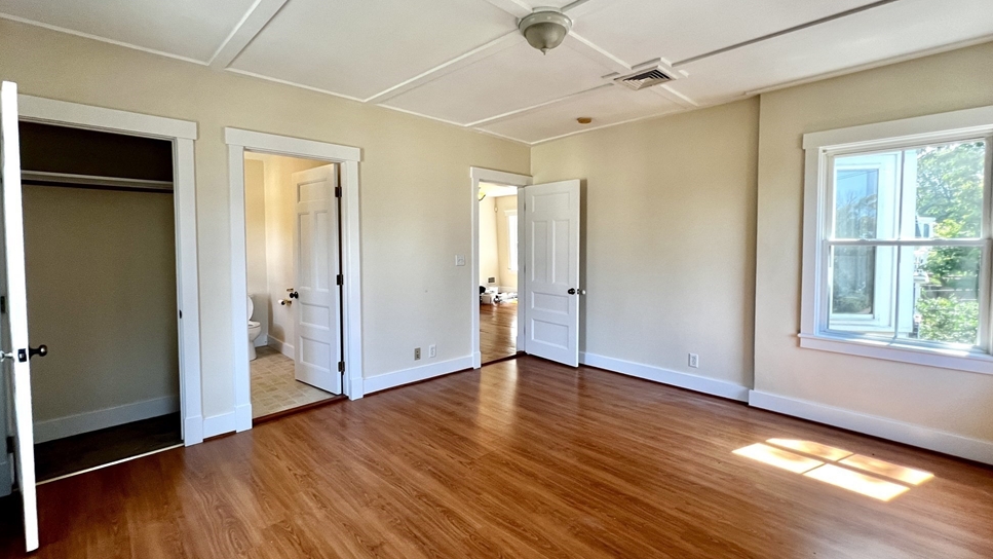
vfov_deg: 70.5
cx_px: 500
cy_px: 262
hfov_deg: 103.0
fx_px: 395
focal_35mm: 15
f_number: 1.8
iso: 125
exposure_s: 1/120
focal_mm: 1.57
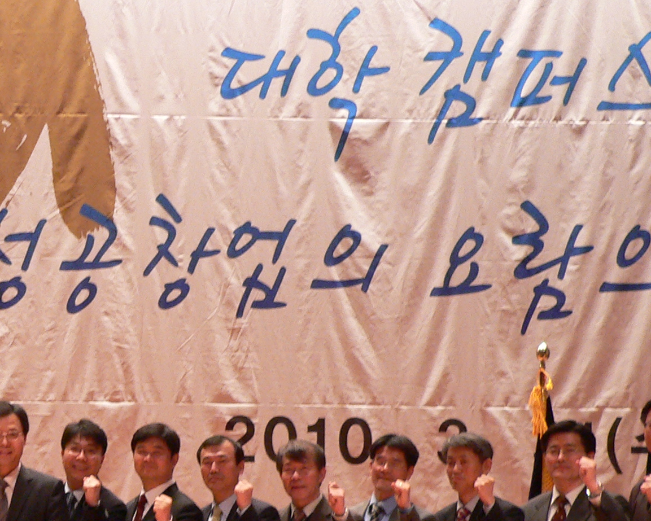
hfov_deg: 18.1
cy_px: 443
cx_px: 27
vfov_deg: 14.7
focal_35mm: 104
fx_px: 2004
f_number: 2.8
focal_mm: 8.1
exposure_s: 1/15
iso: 200
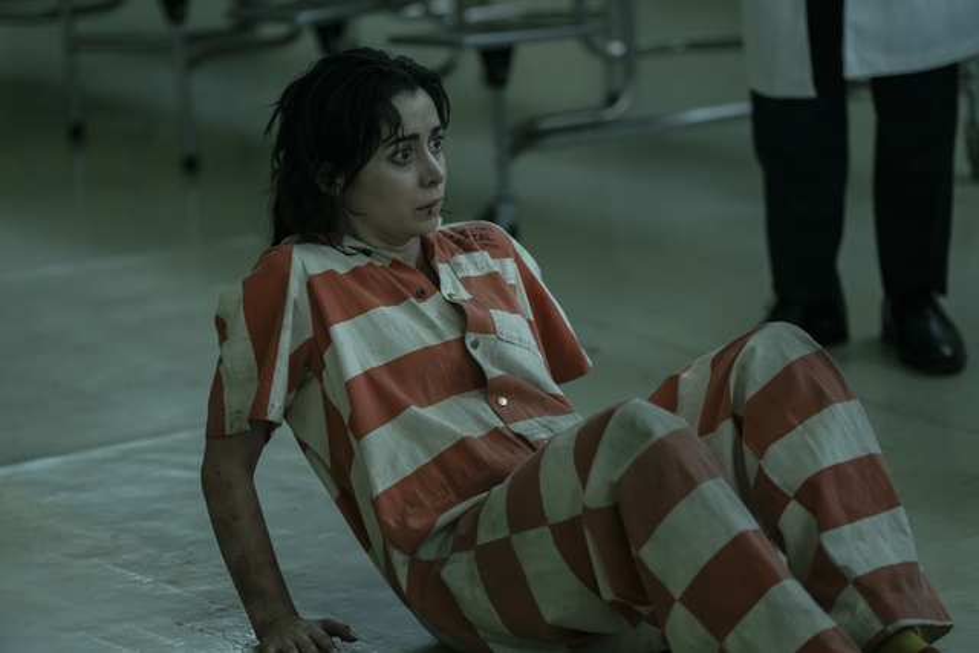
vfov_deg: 10.4
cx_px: 490
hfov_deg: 15.5
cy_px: 326
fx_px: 3590
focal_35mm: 132
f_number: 2.8
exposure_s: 1/320
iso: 3200
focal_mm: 132
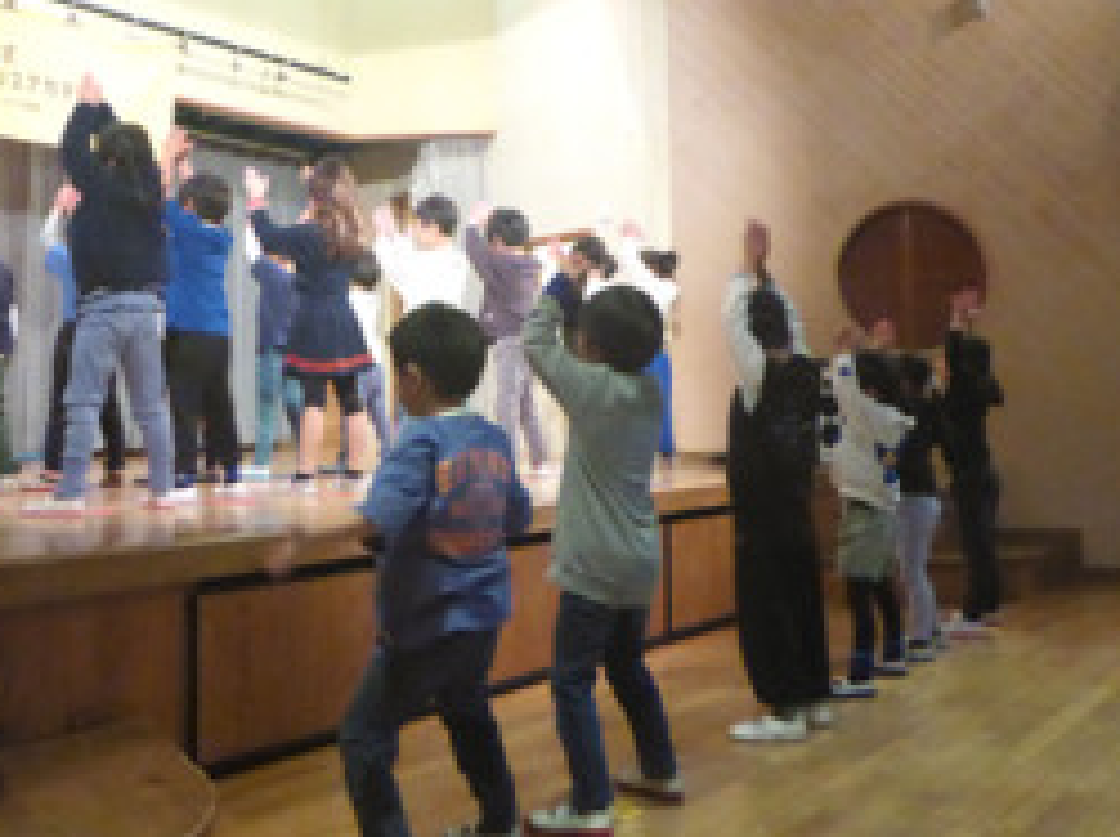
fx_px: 1358
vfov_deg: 34.0
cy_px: 286
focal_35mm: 42
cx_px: 394
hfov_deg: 44.3
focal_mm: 5.2
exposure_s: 1/100
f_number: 3.4
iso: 1600
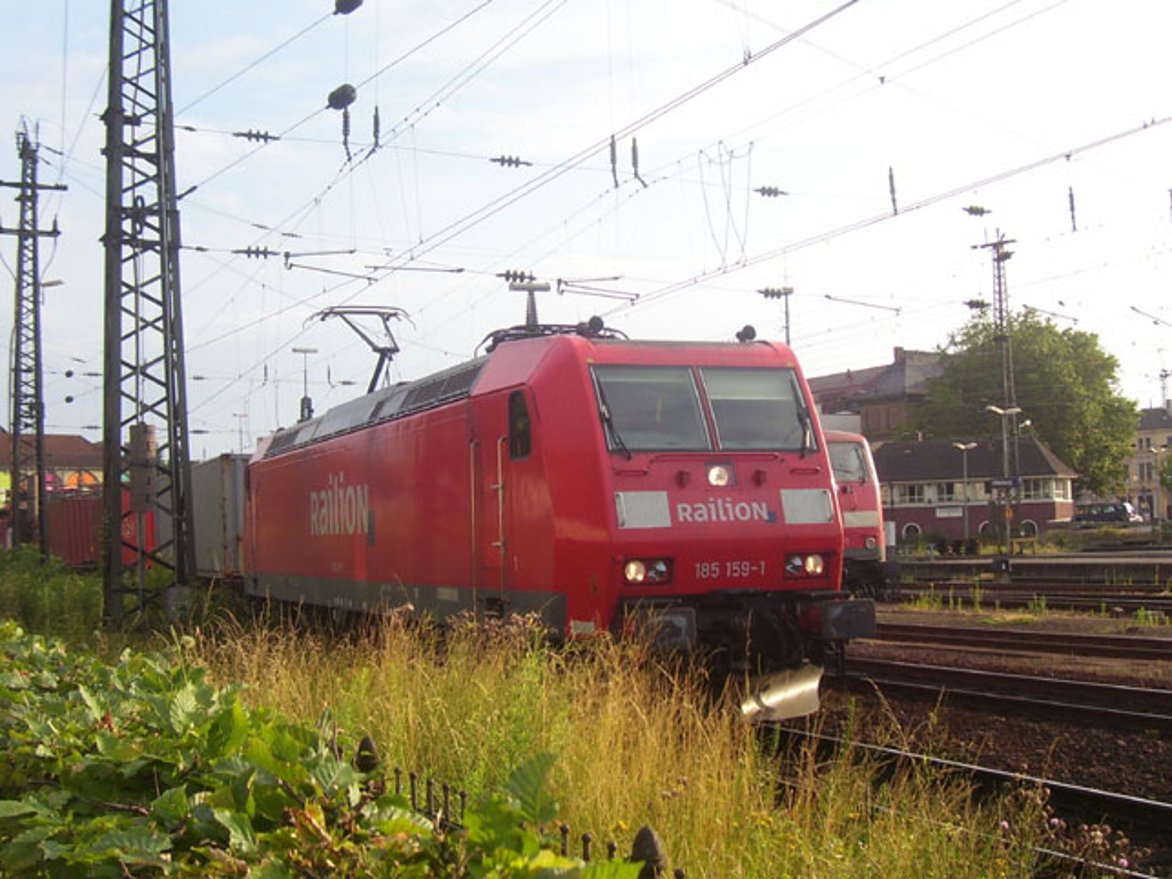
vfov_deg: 34.3
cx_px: 586
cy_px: 440
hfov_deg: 44.8
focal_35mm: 42
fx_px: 1422
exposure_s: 1/750
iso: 80
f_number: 3
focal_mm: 7
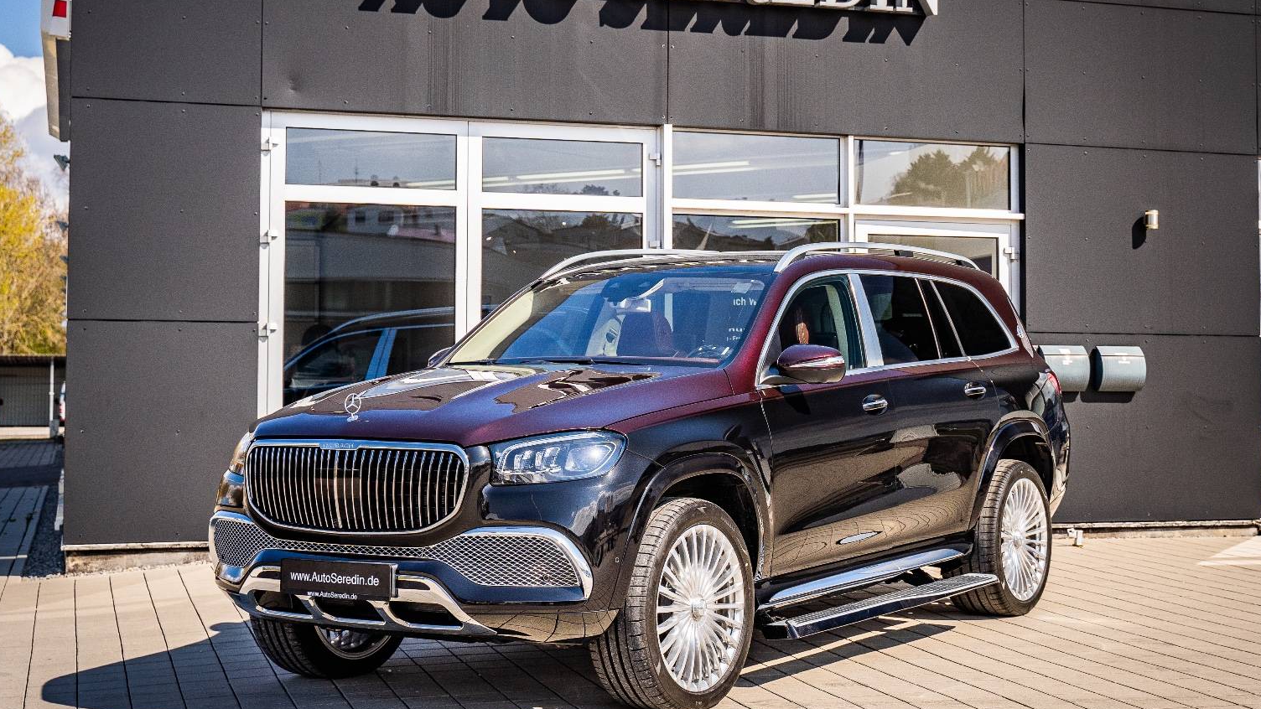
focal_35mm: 44
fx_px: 1471
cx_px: 645
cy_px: 327
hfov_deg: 46.4
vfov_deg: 27.1
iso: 800
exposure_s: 1/1000
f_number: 4.5
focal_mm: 39
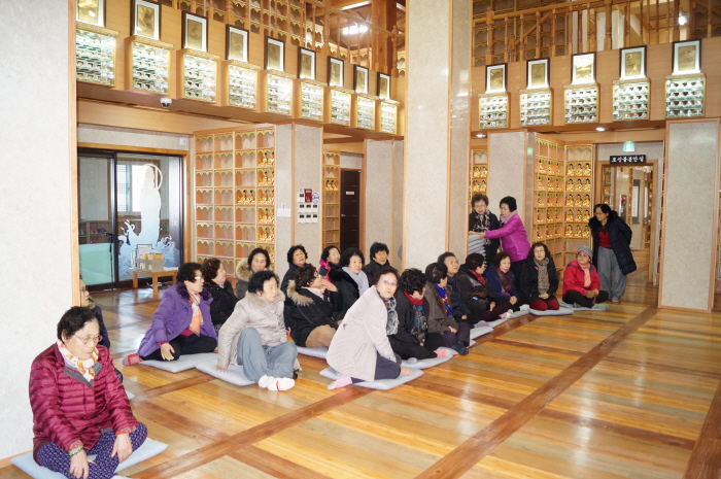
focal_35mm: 27
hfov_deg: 67.4
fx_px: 540
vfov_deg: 47.8
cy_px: 240
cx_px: 360
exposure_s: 1/60
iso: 800
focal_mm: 18
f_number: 4
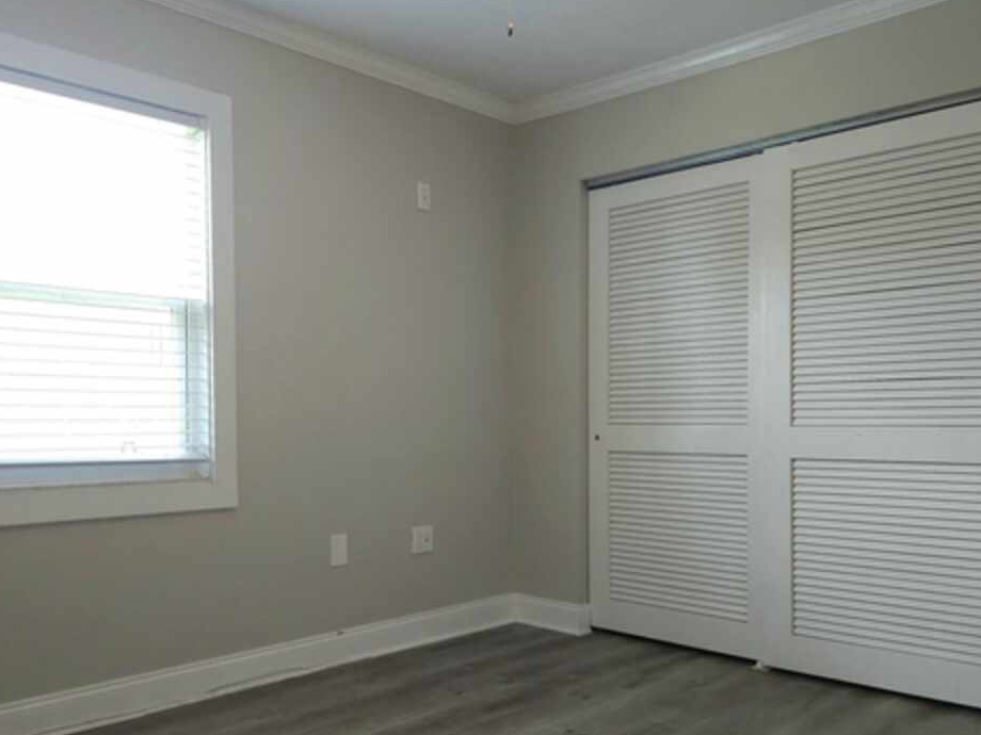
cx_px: 508
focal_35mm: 32
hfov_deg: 56.8
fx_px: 907
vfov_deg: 43.9
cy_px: 453
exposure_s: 1/60.2
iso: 160
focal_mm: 6.3
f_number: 1.7
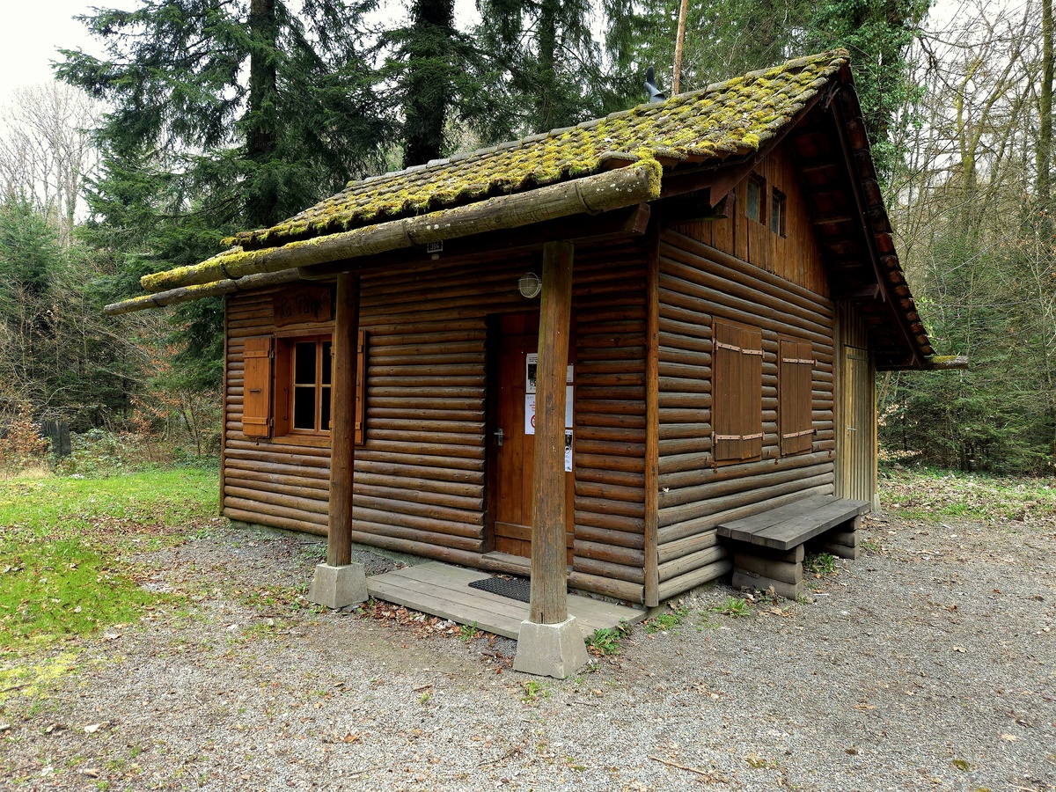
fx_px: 702
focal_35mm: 23
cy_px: 396
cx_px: 528
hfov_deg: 73.9
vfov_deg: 58.9
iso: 64
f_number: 1.8
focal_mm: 5.4
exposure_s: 1/100
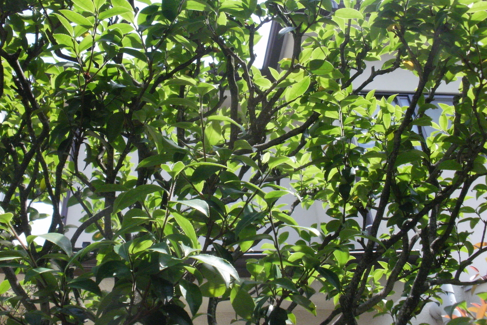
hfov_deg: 47.4
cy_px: 130
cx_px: 222
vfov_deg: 32.5
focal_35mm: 41
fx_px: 555
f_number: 5.6
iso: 400
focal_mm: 6.3
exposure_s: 1/640
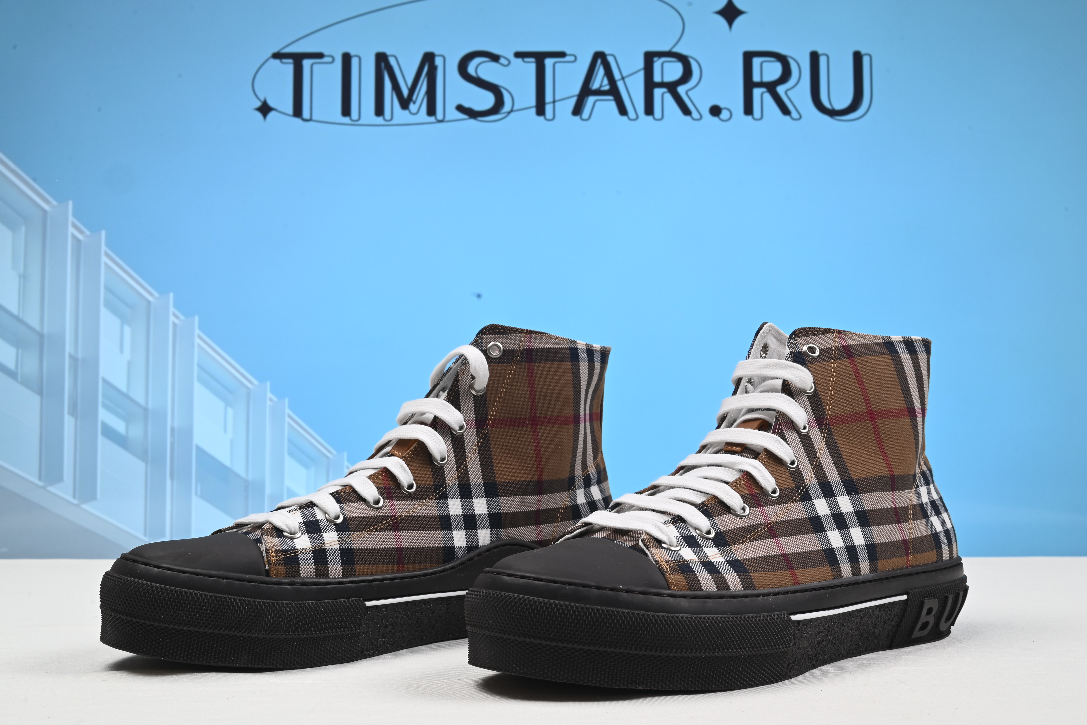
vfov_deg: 33.4
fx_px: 1208
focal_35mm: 40
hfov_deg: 48.4
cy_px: 362
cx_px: 544
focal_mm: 40
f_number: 16
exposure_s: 1/2.5
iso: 100
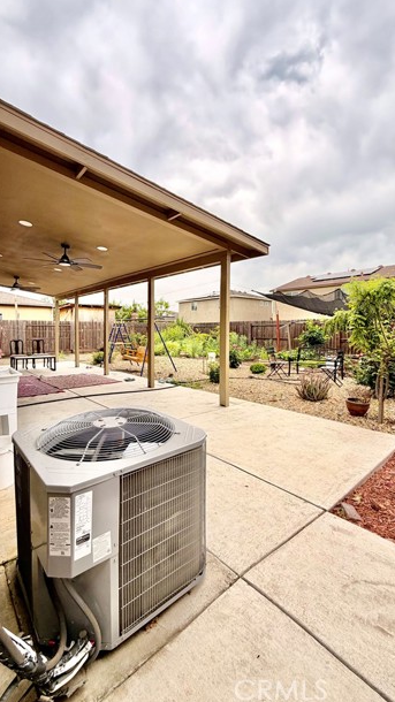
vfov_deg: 99.3
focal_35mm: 16
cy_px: 338
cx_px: 196
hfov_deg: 67.1
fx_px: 298
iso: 40
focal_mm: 2.22
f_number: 2.2
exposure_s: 1/138
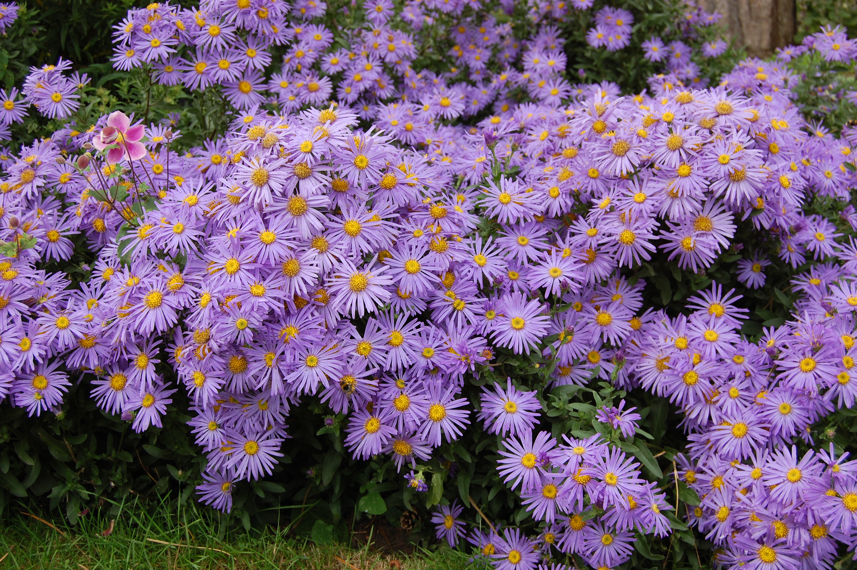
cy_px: 285
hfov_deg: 46.4
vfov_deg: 31.8
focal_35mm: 42
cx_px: 428
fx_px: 999
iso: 200
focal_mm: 28
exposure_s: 1/160
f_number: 6.3
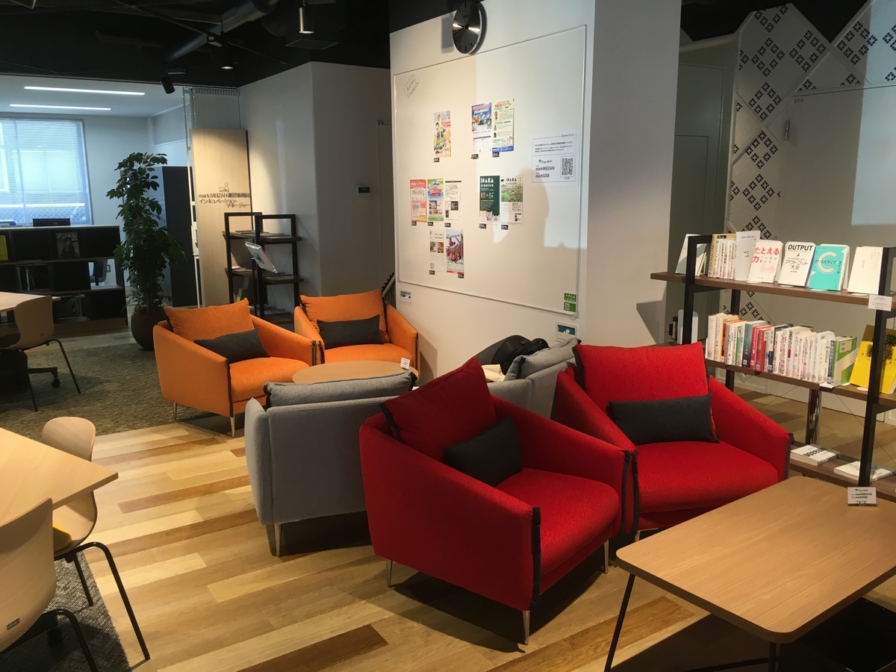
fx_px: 751
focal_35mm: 29
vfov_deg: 48.2
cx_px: 448
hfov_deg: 61.7
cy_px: 336
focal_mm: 4.15
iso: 25
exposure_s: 1/30
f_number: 2.2
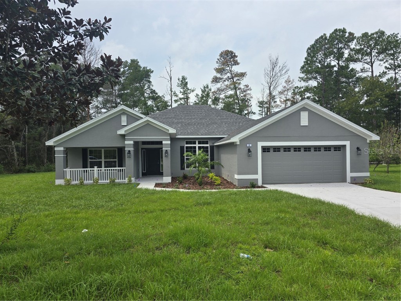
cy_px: 150
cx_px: 200
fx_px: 266
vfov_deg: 58.9
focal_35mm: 23
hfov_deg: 73.9
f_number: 1.7
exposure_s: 1/586
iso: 12
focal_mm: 6.3
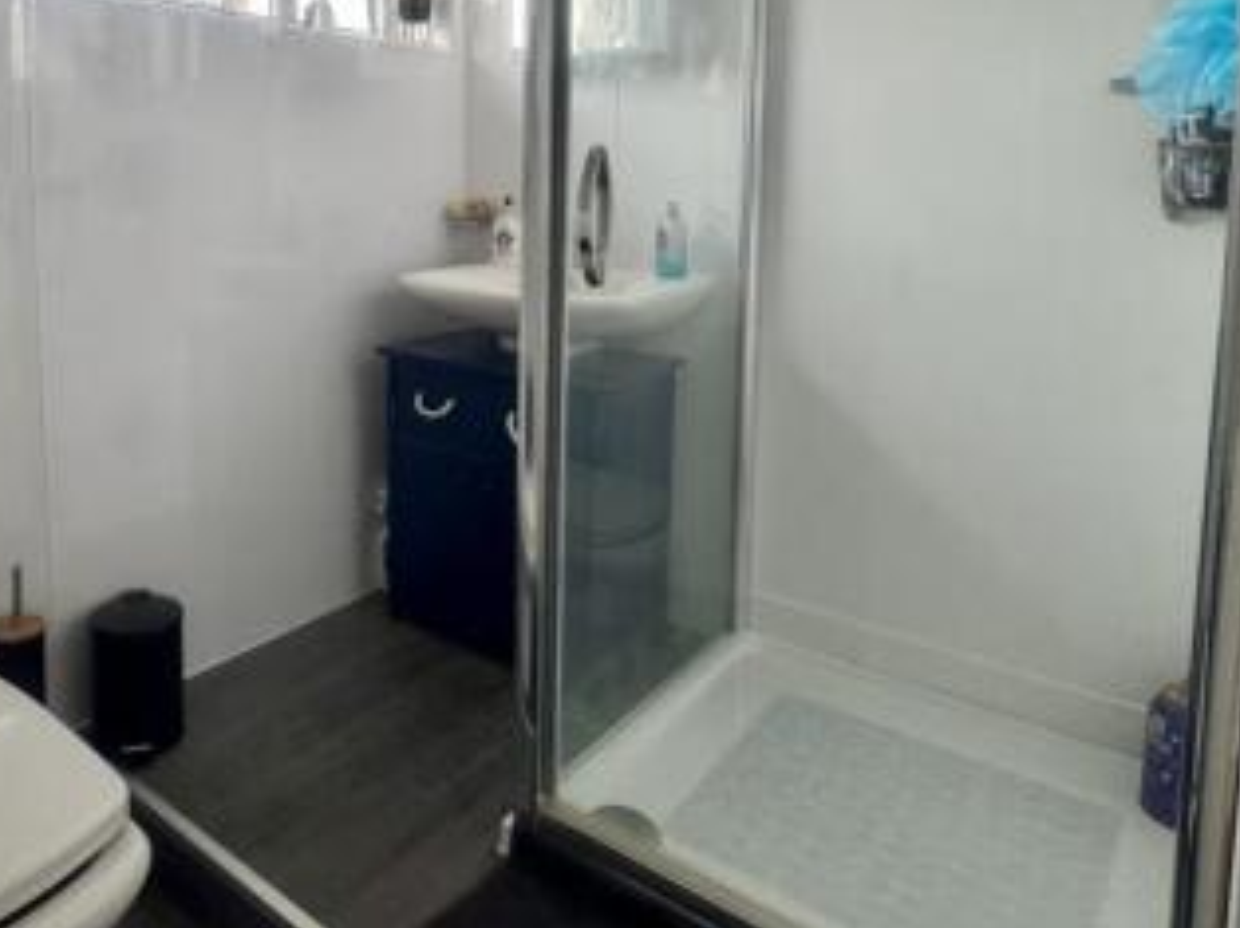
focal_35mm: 26
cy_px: 278
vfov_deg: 51.6
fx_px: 931
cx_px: 397
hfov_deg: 65.3
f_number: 2.2
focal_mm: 2.22
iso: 320
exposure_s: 1/99
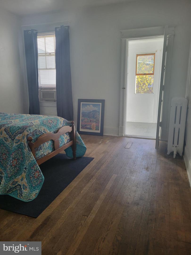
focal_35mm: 26
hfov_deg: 53.1
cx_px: 96
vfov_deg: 67.3
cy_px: 128
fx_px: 191
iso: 125
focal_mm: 5.4
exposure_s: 1/120
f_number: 1.8
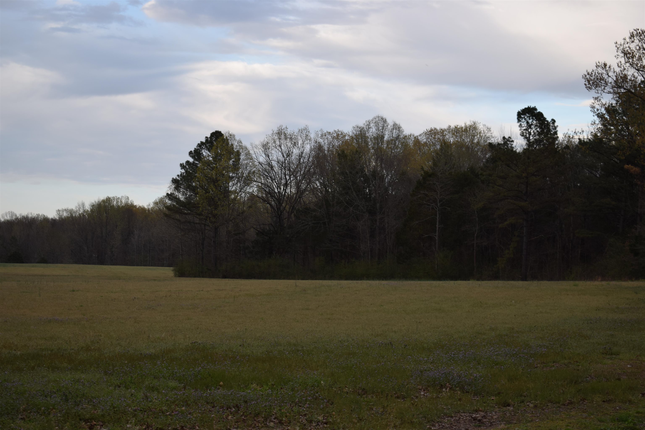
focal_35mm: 78
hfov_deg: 26.0
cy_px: 215
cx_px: 322
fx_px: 1397
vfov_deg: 17.5
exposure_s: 1/125
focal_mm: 52
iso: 100
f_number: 5.6
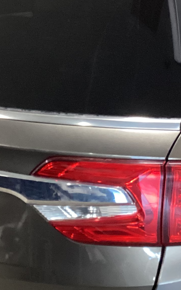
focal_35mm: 93
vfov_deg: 22.3
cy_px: 149
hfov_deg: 13.9
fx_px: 734
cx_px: 163
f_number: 2.4
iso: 320
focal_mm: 3.3
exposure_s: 1/30
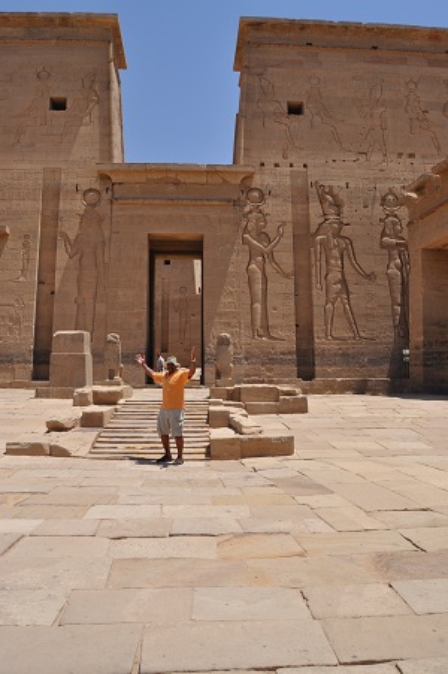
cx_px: 224
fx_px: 505
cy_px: 337
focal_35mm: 27
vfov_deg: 67.4
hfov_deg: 47.9
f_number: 10
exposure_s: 1/400
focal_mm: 18
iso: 200
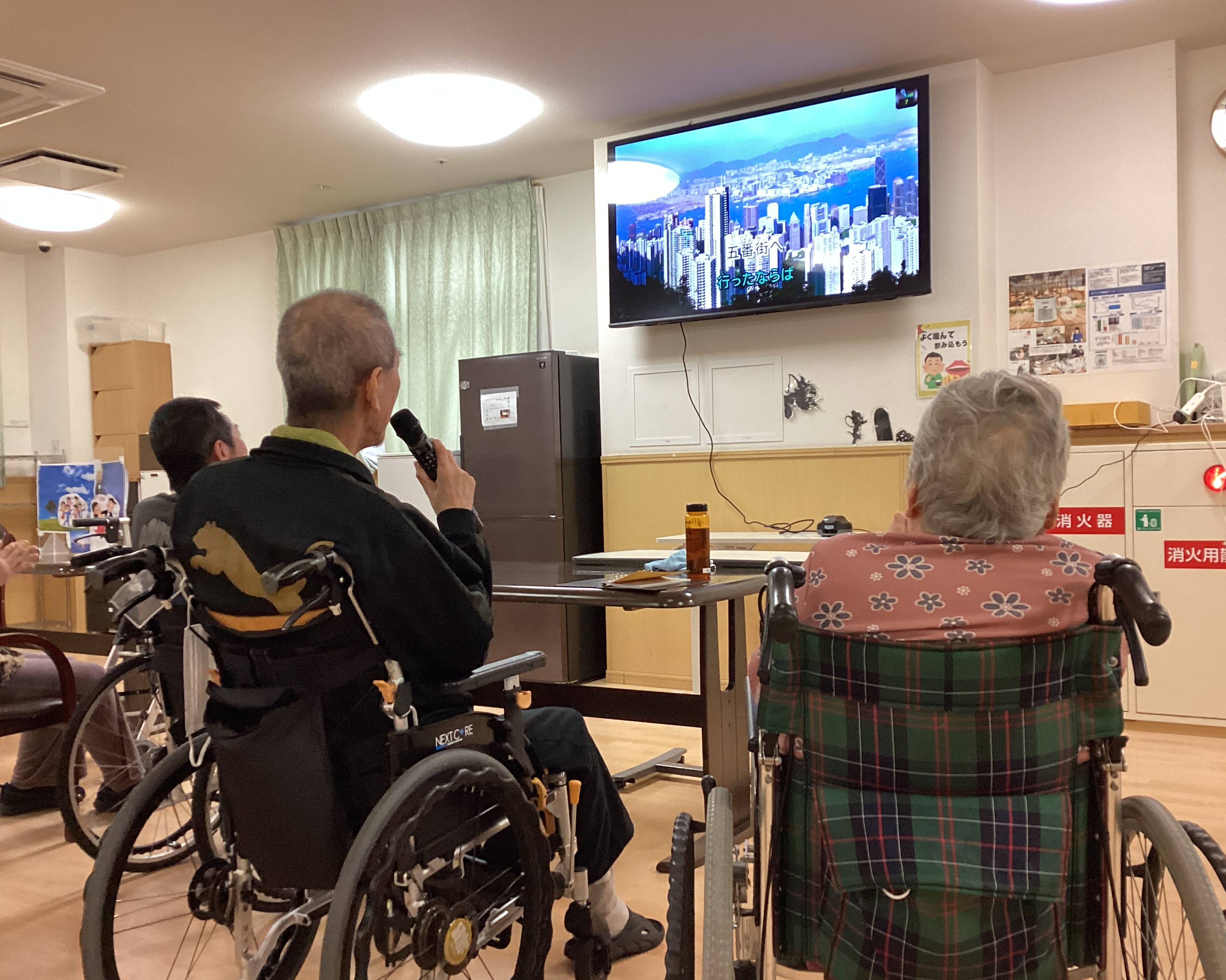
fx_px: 1197
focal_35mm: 33
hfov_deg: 54.2
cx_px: 573
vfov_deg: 44.5
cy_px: 487
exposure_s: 1/60
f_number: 2.4
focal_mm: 3.3
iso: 160
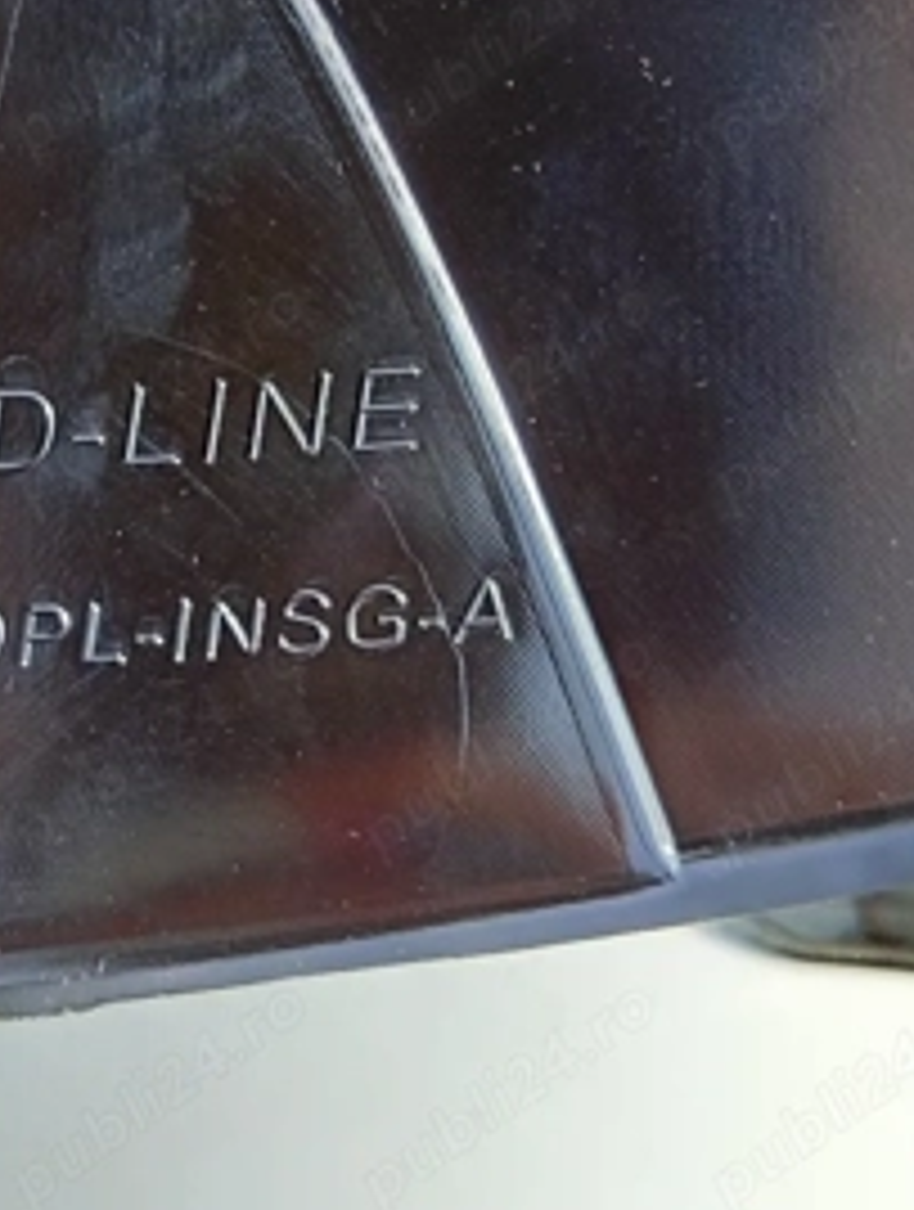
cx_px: 248
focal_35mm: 40
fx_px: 1403
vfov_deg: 46.3
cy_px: 445
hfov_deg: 35.4
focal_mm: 3.84
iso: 52
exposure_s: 1/233
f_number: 1.8
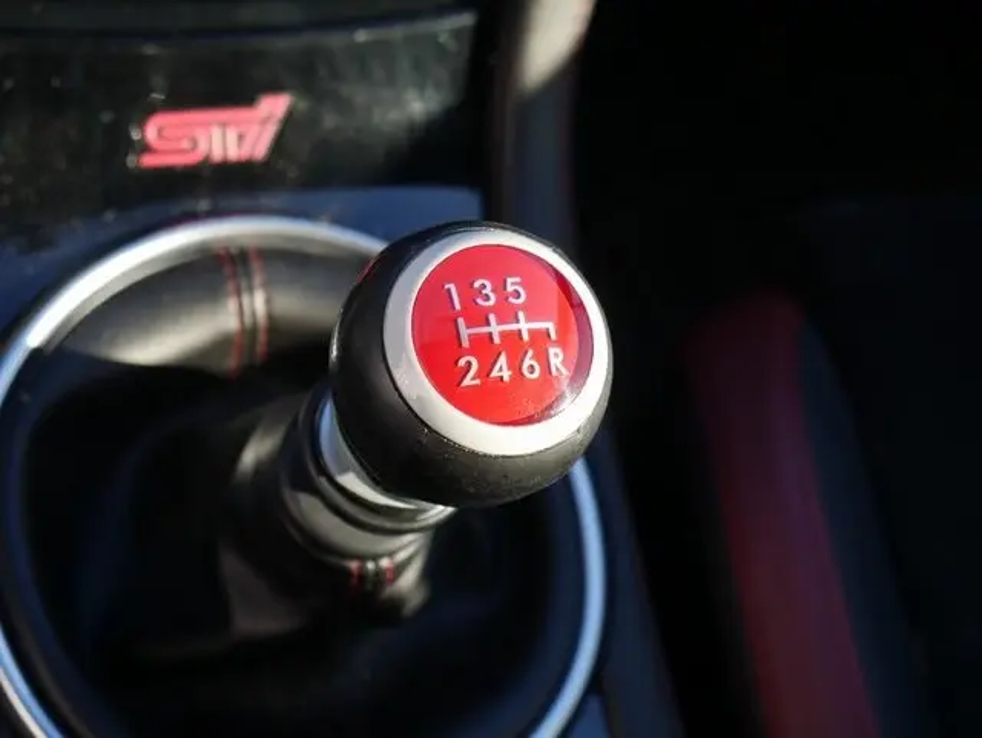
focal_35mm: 56
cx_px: 491
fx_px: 1590
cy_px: 369
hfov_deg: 34.3
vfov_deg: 26.1
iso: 200
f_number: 5.3
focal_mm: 28
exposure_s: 1/60
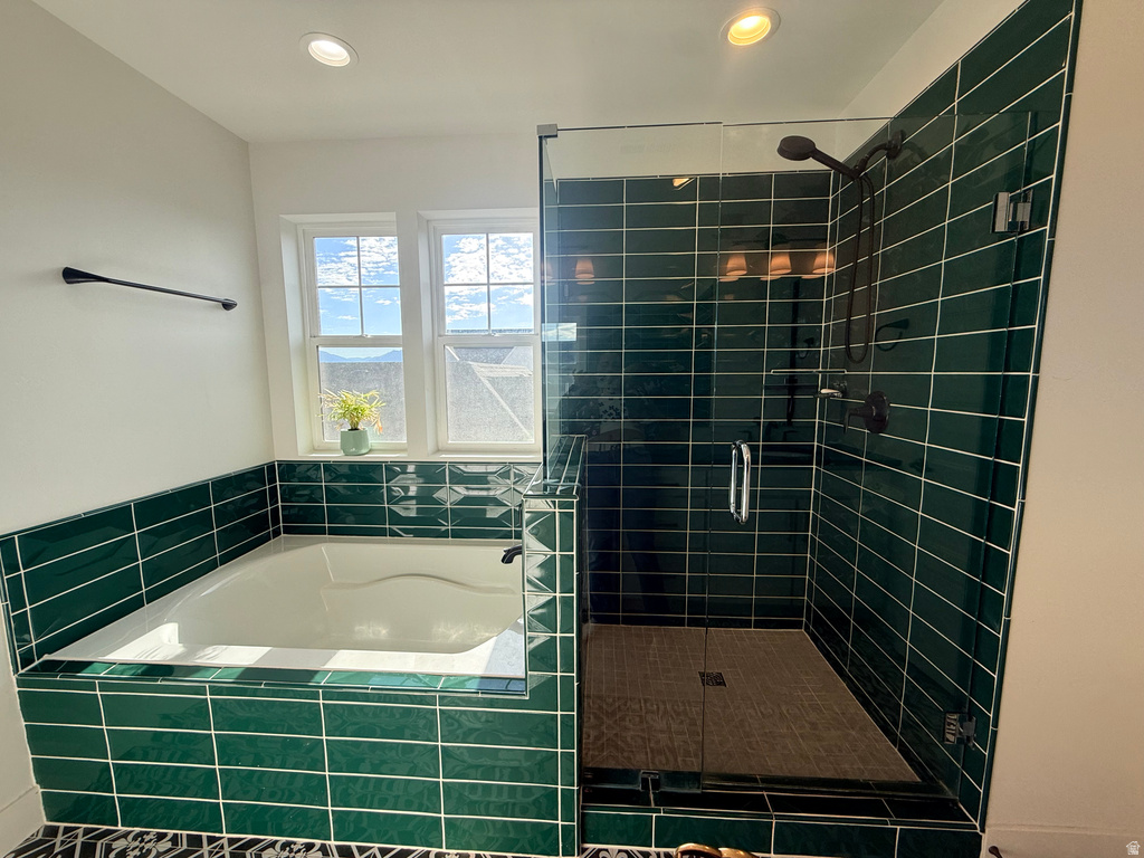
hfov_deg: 102.1
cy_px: 429
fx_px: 463
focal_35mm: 14
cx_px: 572
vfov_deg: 85.7
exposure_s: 1/336
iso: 50
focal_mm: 2.22
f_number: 2.2
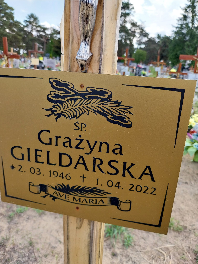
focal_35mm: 26
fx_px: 198
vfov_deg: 67.3
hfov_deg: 53.1
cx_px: 99
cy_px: 132
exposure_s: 1/205
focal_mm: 4
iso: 25
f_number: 1.8
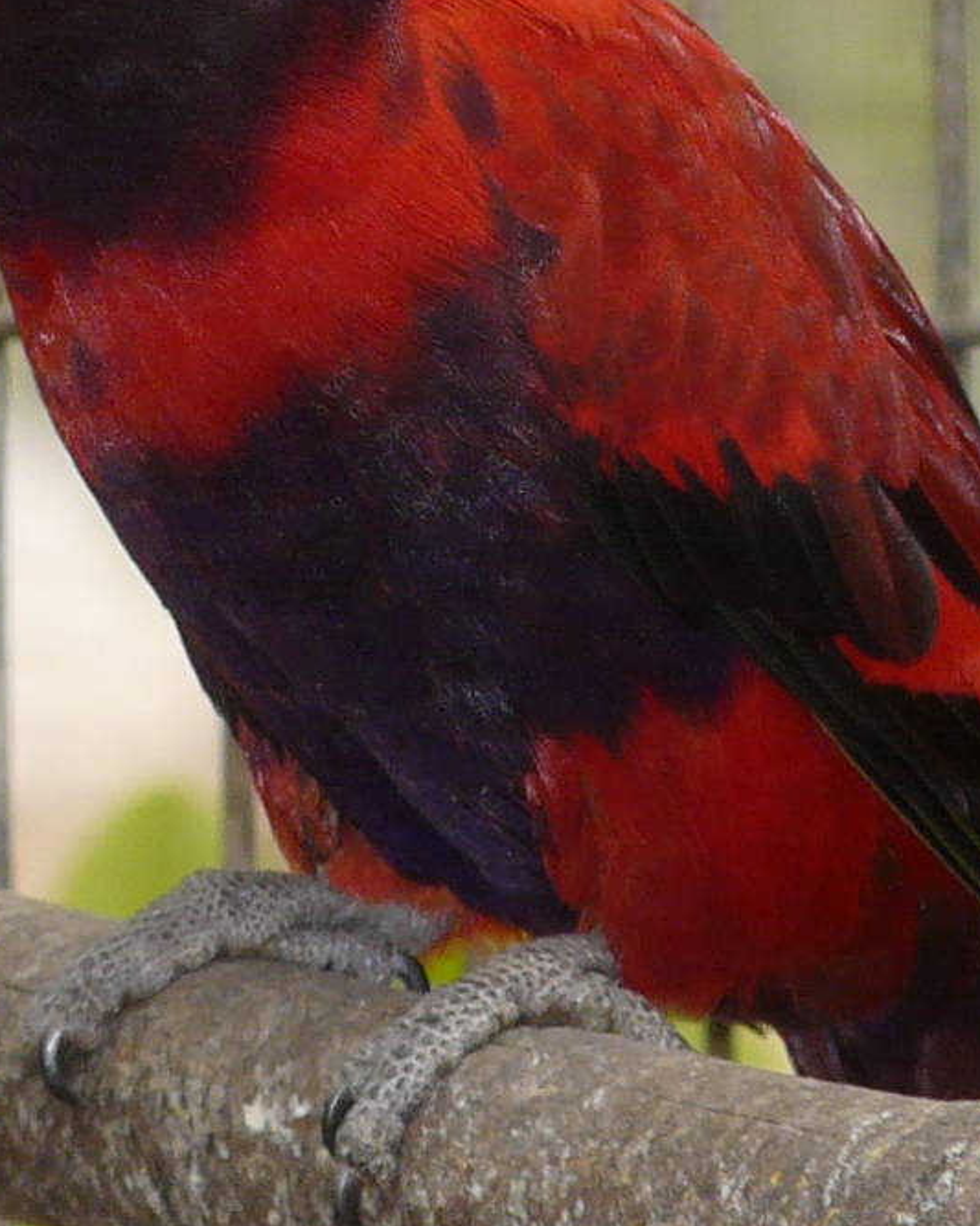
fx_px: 33051
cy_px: 156
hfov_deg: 1.7
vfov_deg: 2.1
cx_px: 241
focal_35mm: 911
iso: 100
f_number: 3.6
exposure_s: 1/100
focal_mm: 40
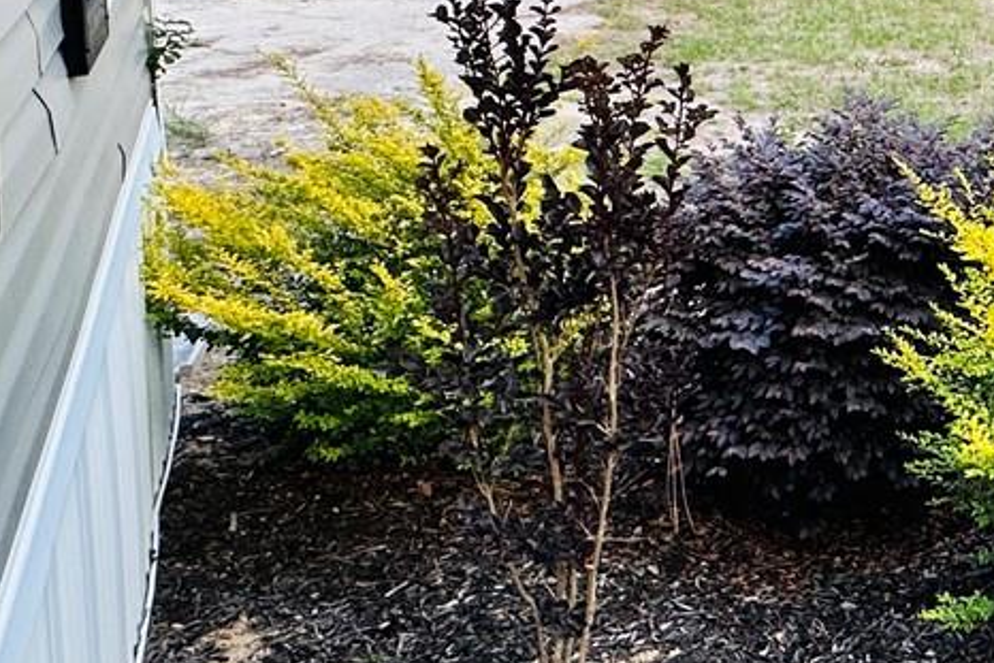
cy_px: -45
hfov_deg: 29.1
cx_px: 1397
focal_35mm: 50
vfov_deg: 25.3
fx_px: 1381
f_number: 2.2
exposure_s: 1/99
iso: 100
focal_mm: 2.22
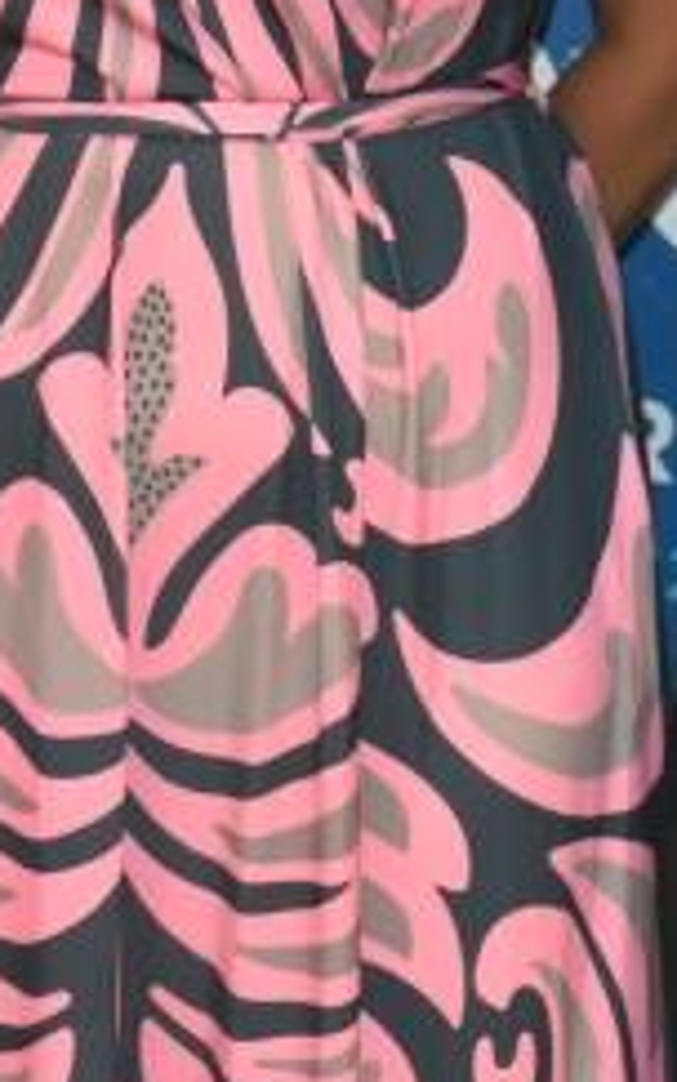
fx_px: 5694
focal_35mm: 193
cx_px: 414
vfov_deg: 10.6
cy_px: -376
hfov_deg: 6.8
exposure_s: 1/100
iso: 1600
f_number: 5.6
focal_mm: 30
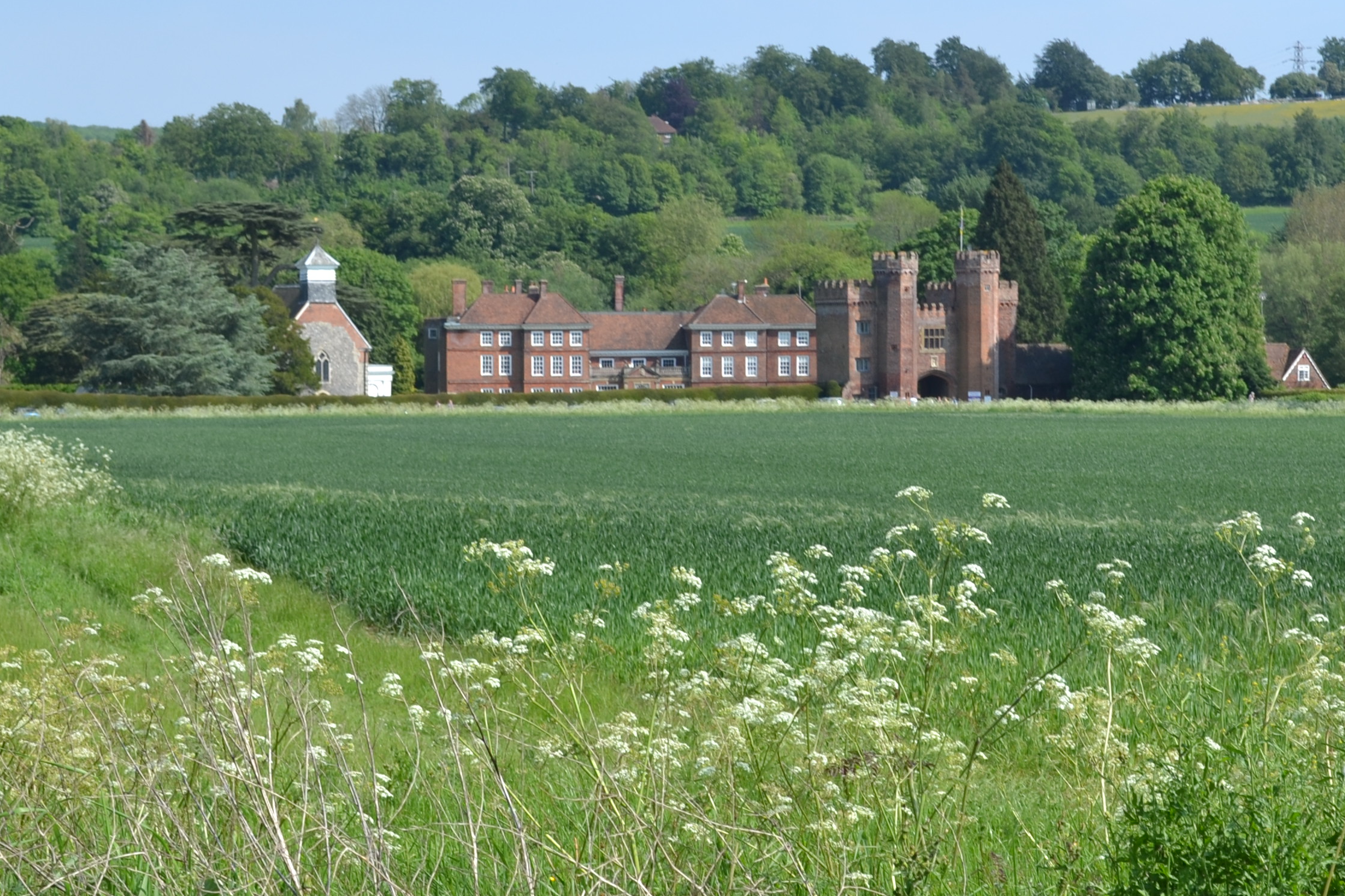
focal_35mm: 99
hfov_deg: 20.5
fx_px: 3698
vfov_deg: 13.8
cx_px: 934
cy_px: 416
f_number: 7.1
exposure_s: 1/200
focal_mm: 32
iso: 100
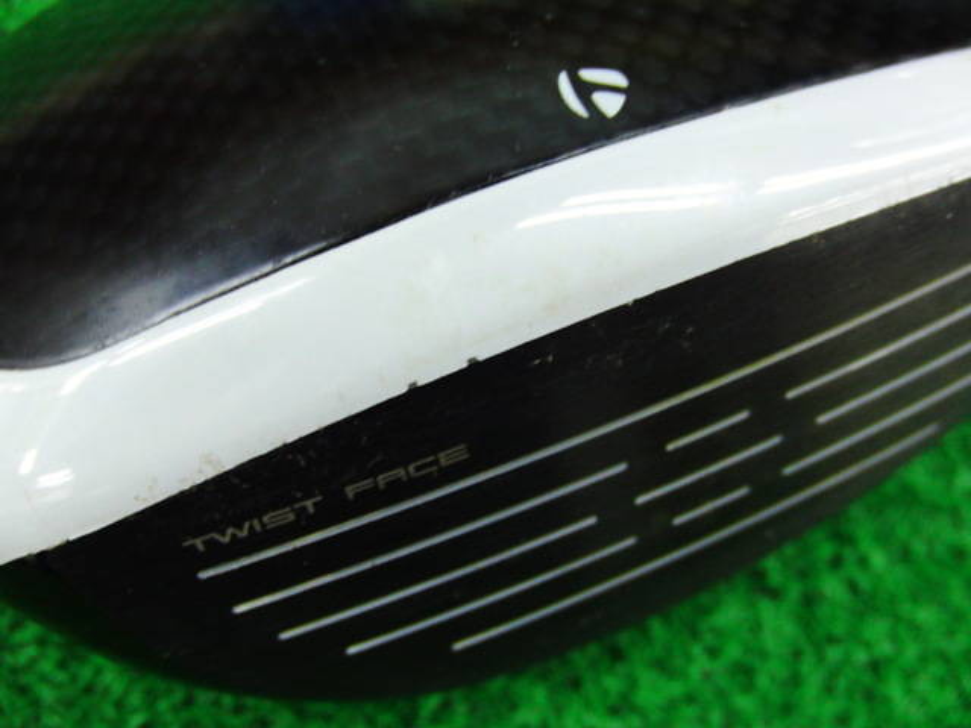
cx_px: 486
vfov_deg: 38.7
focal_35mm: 37
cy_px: 364
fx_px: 1038
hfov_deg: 50.1
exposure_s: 1/30
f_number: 3.6
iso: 400
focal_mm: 6.42
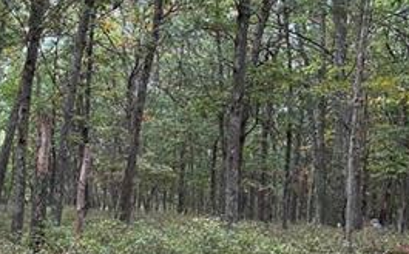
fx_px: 891
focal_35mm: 80
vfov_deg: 16.1
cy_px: 220
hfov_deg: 25.0
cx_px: 35
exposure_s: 1/144
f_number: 1.5
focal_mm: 5.7
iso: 64
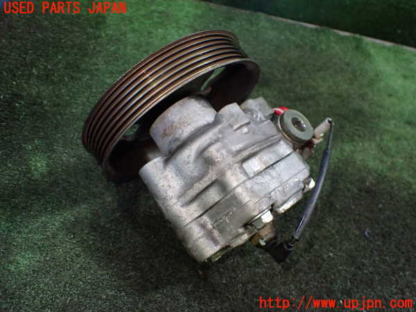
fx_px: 361
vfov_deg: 46.8
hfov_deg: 60.0
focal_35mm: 30
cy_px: 156
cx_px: 208
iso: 800
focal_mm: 5.4
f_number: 2.3
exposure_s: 1/125
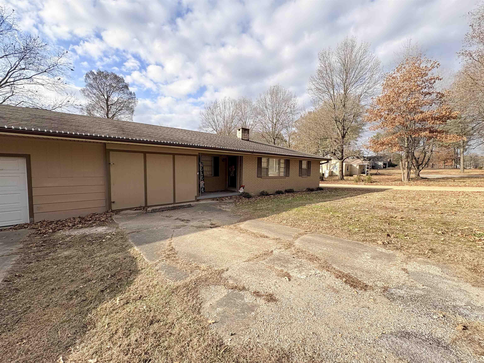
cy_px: 182
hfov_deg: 102.1
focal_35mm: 14
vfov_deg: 85.7
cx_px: 242
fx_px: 196
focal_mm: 2.22
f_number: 2.2
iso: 50
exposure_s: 1/1020
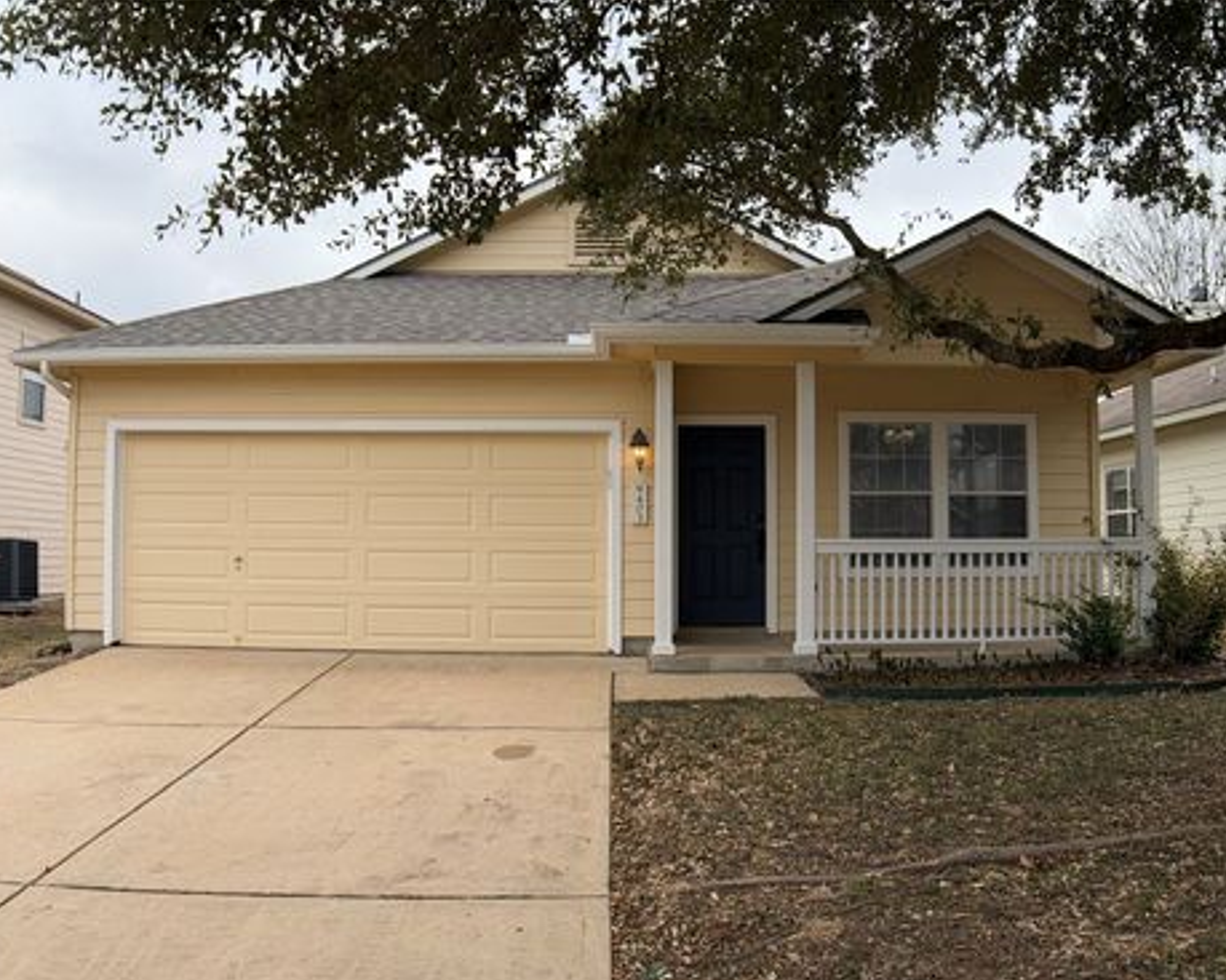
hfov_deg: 36.7
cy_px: 498
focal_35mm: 51
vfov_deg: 29.7
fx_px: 1850
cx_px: 638
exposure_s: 1/1678
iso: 64
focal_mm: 6.76
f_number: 1.78
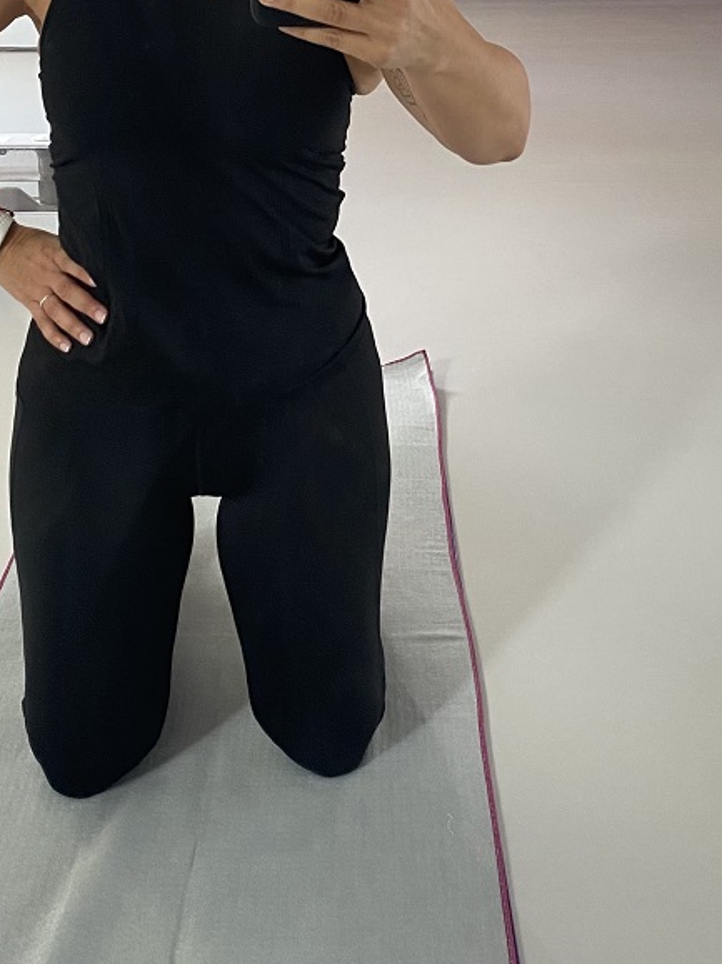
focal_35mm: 54
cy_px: 148
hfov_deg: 27.0
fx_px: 1503
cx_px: 399
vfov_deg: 34.1
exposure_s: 1/60
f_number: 1.8
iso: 125
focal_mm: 4.25
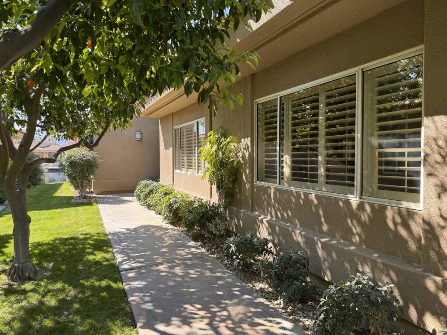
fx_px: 310
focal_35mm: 24
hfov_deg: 71.6
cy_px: 168
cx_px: 224
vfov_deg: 56.8
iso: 80
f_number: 1.78
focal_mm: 6.76
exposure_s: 1/544
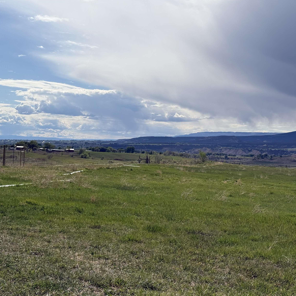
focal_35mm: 57
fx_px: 551
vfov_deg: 30.0
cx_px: 148
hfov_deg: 30.0
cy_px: 148
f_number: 1.78
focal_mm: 6.76
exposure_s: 1/11364
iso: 64
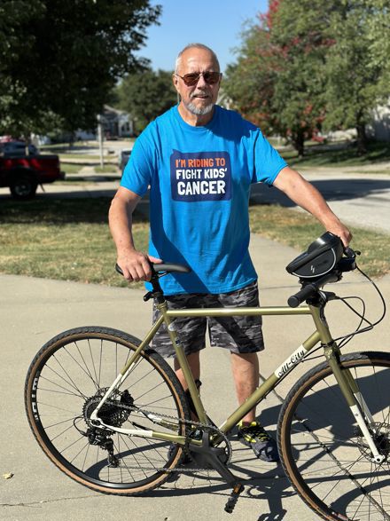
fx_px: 721
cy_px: 260
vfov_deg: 39.7
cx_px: 195
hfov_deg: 30.3
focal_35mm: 48
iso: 80
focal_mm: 6.86
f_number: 1.78
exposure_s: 1/4566
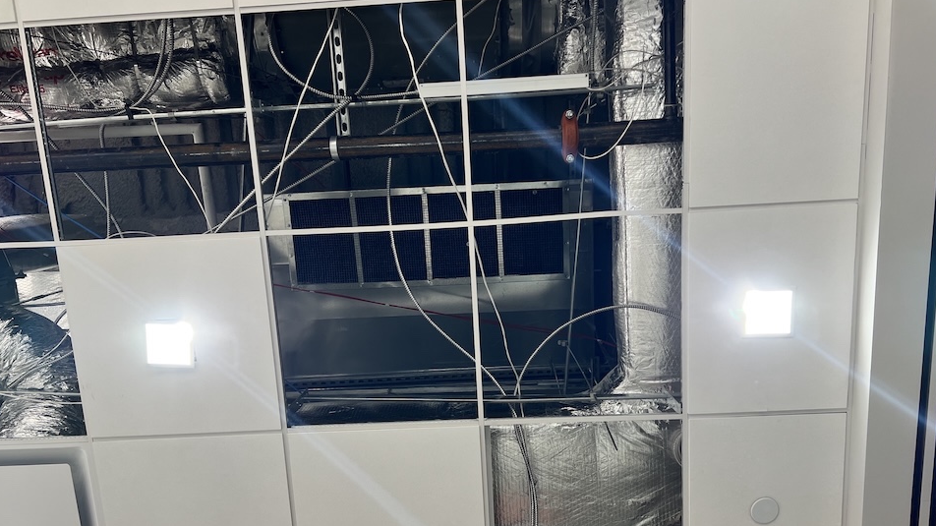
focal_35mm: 30
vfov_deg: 38.7
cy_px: 319
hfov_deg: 64.3
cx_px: 468
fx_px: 744
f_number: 1.5
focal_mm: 5.7
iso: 40
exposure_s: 1/121
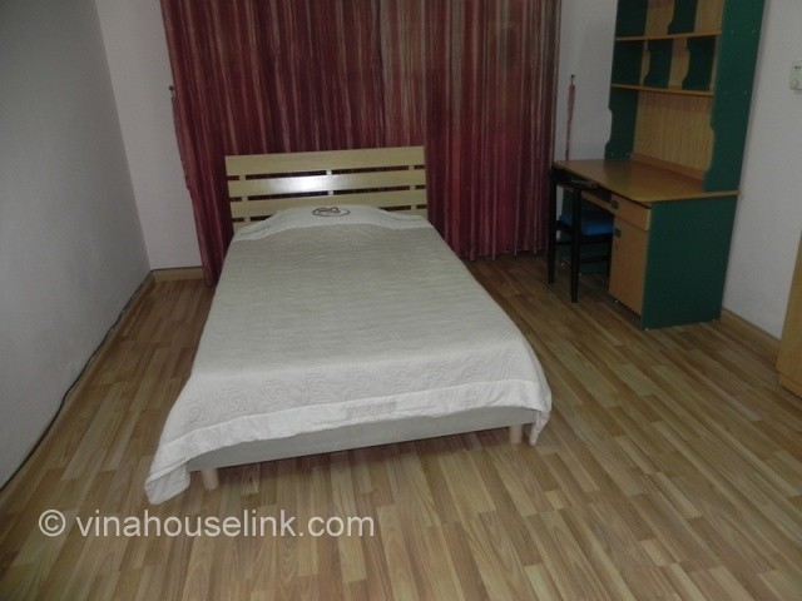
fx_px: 602
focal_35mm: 26
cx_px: 401
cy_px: 300
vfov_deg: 53.1
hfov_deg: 67.3
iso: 200
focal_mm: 4.6
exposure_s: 1/30
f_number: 2.8
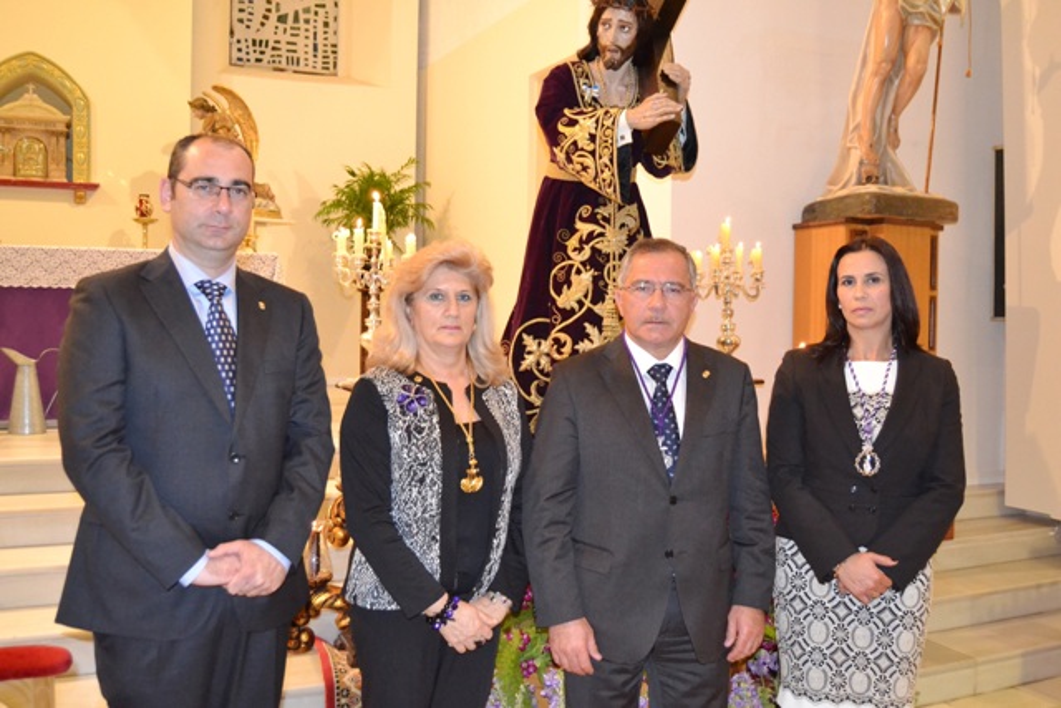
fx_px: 973
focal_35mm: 33
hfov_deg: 57.2
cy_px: 354
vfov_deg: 40.0
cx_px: 530
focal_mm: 22
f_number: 3.5
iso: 3200
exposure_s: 1/60
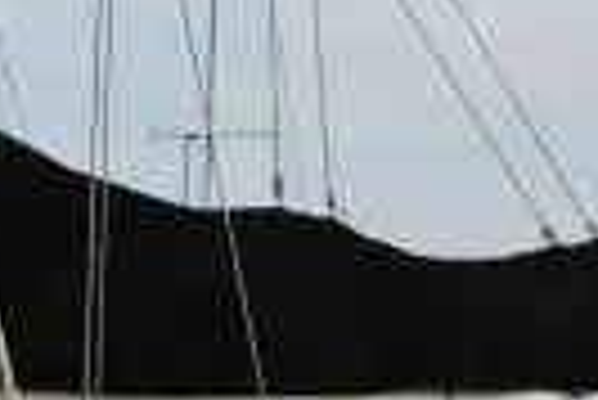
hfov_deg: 10.2
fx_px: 3359
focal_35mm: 202
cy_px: 438
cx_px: 139
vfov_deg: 6.8
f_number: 8
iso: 100
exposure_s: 1/320
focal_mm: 28
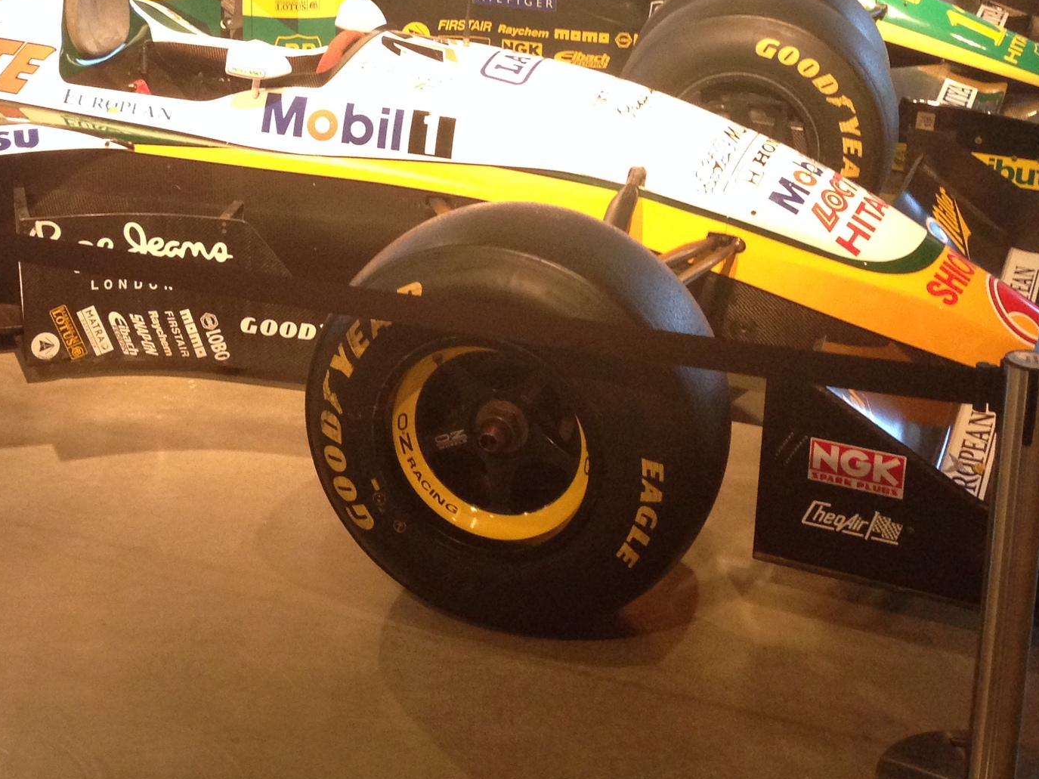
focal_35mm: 60
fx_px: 1801
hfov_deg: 31.8
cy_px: 117
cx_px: 300
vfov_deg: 23.9
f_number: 2.4
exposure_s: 1/20
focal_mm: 4.12
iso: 200
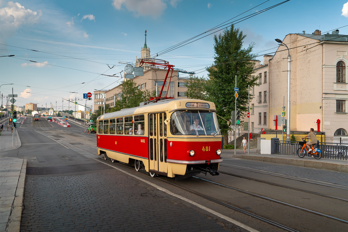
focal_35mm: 30
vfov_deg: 43.6
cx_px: 174
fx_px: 290
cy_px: 116
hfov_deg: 61.9
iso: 500
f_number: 7.1
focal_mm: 30
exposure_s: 1/1000
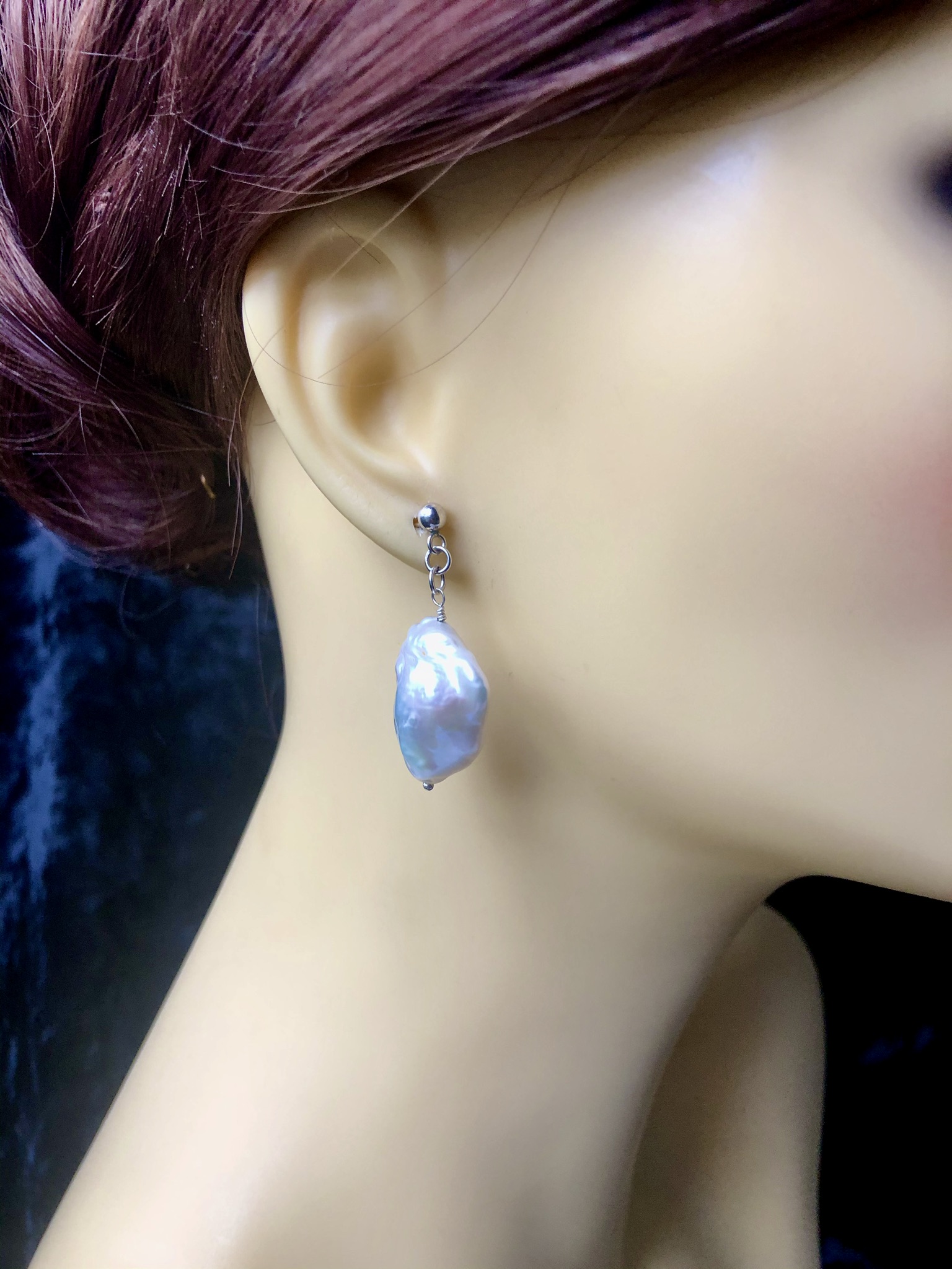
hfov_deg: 49.7
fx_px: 1027
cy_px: 634
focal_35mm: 28
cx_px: 476
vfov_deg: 63.4
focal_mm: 3.99
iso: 32
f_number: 1.8
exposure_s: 1/30
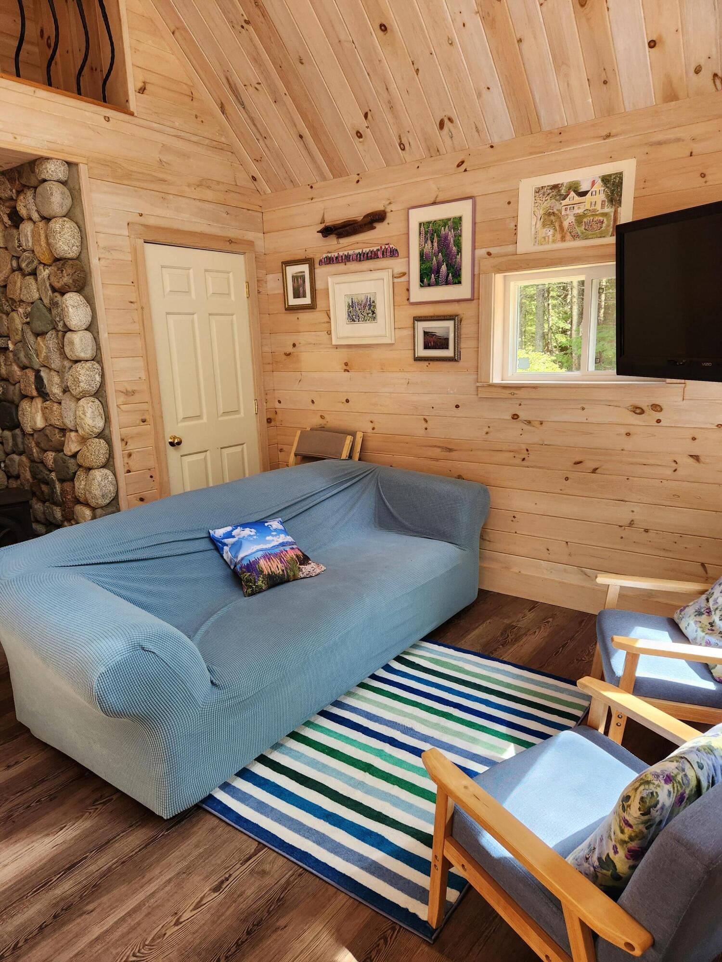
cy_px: 481
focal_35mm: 23
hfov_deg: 58.9
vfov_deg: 73.9
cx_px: 361
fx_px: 640
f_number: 1.8
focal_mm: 5.4
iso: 125
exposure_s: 1/180
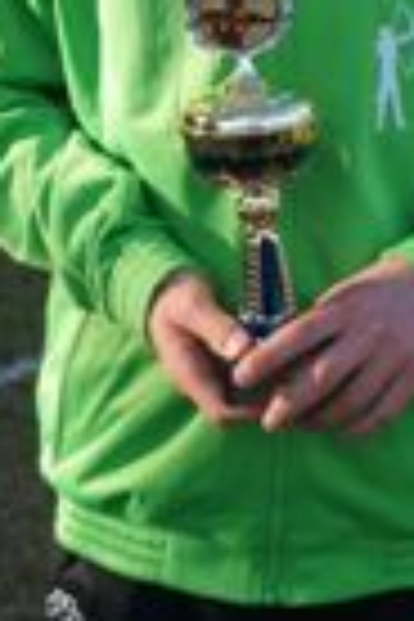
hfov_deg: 14.5
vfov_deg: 21.0
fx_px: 1621
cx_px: 331
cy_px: 0
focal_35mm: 94
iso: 100
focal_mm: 18
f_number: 4.5
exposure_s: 1/200
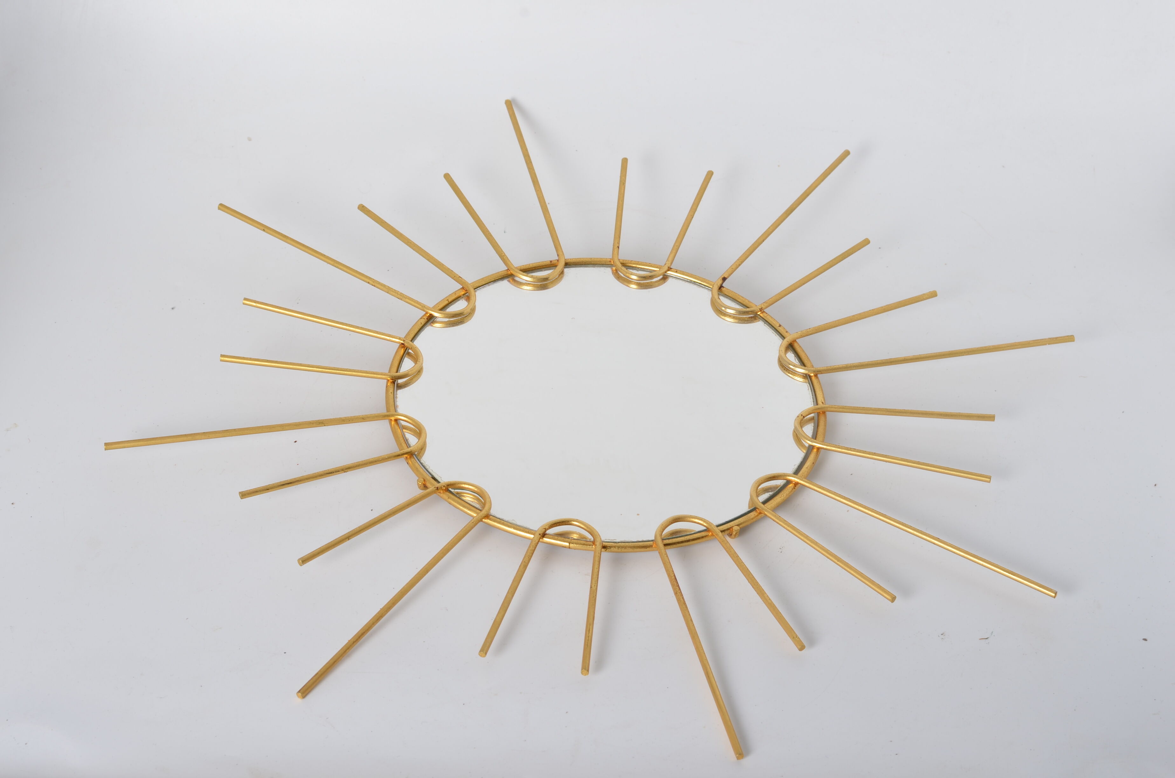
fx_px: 2443
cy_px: 389
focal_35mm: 75
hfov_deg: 27.0
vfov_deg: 18.1
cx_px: 588
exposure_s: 1/125
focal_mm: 50
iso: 100
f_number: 11
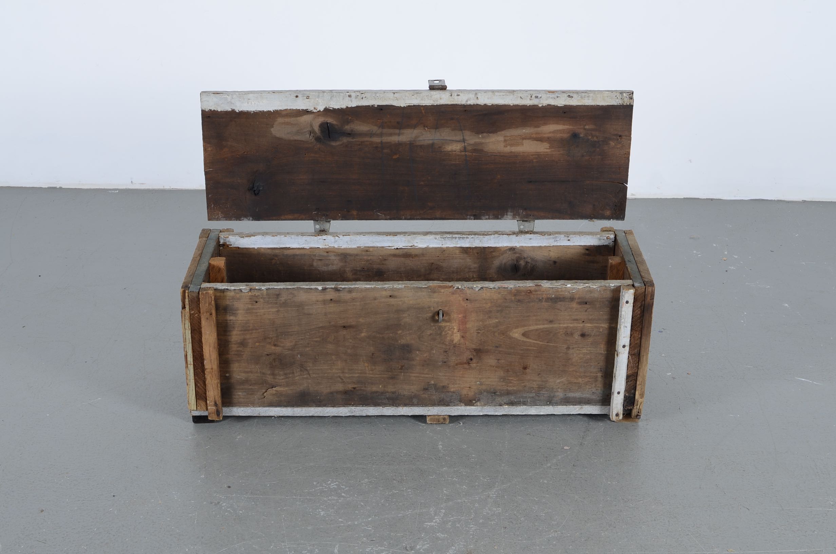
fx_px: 1217
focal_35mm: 52
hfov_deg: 37.9
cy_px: 277
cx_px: 418
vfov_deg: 25.6
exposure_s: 1/125
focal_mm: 35
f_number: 6.3
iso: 100
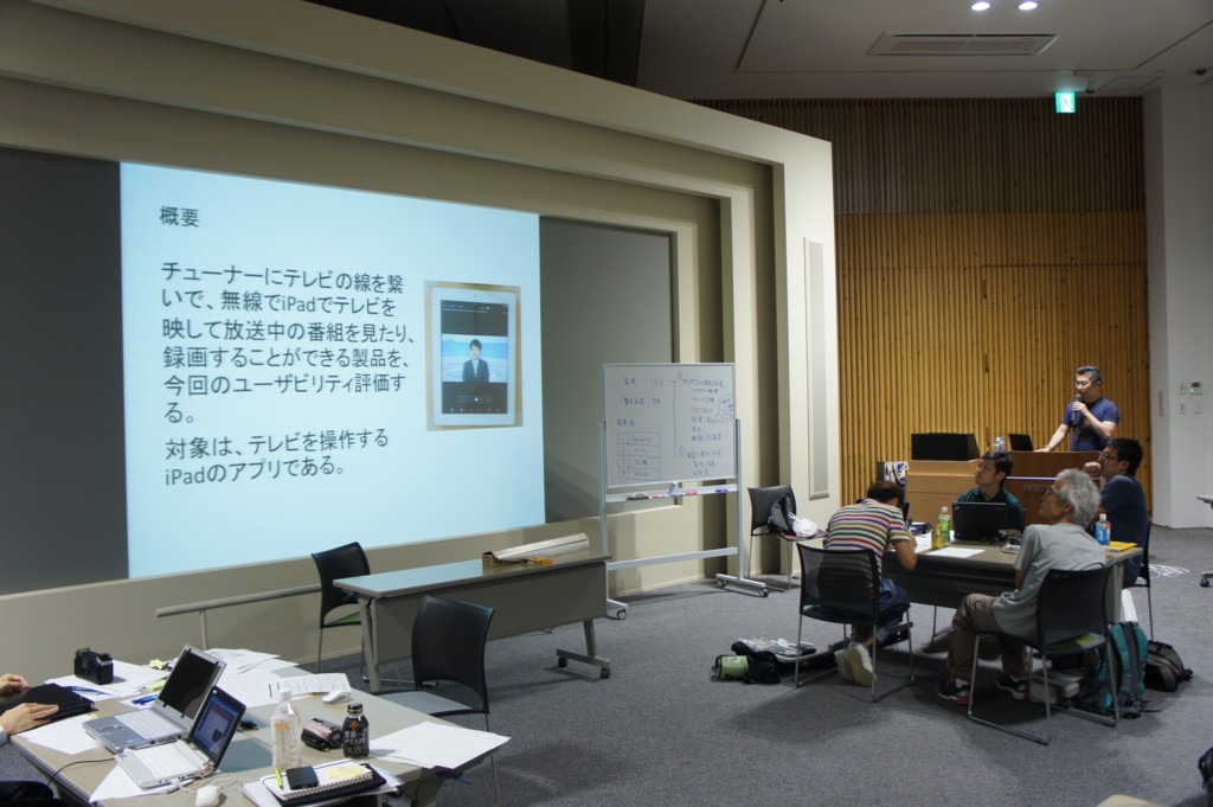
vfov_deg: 43.5
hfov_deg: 62.0
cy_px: 404
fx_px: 1010
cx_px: 606
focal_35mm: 30
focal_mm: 20
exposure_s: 1/30
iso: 200
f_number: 4
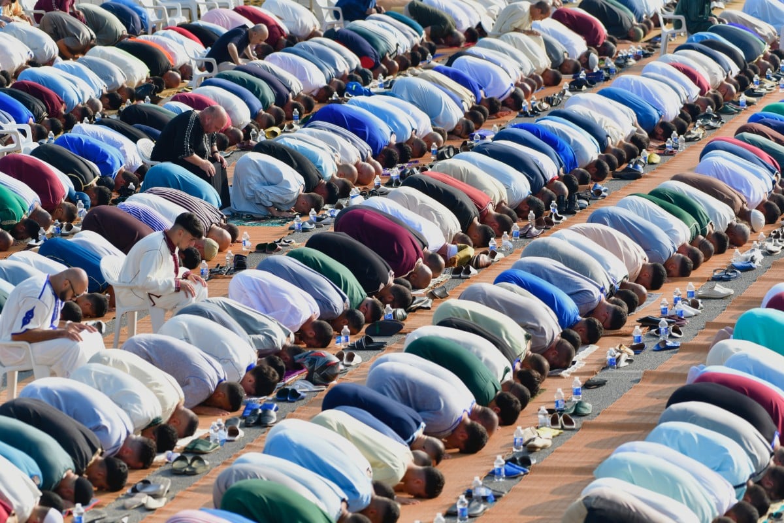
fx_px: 4355
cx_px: 392
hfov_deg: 10.3
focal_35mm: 200
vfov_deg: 6.9
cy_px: 262
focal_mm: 200
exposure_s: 1/250
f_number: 5.6
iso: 100
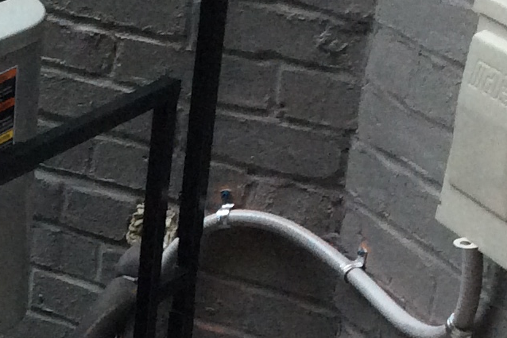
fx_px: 1901
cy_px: 367
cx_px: -163
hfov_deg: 14.5
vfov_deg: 10.0
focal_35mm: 135
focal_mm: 3.3
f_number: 2.4
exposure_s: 1/24
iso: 125
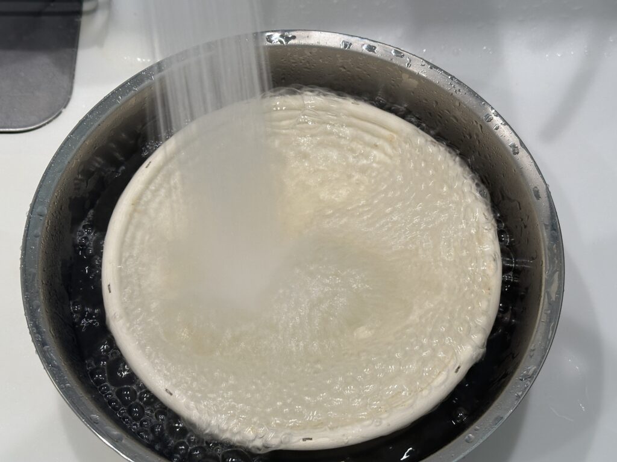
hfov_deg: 39.7
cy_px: 231
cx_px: 308
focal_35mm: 48
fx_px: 856
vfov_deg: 30.3
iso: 80
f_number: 1.78
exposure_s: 1/50
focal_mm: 6.86
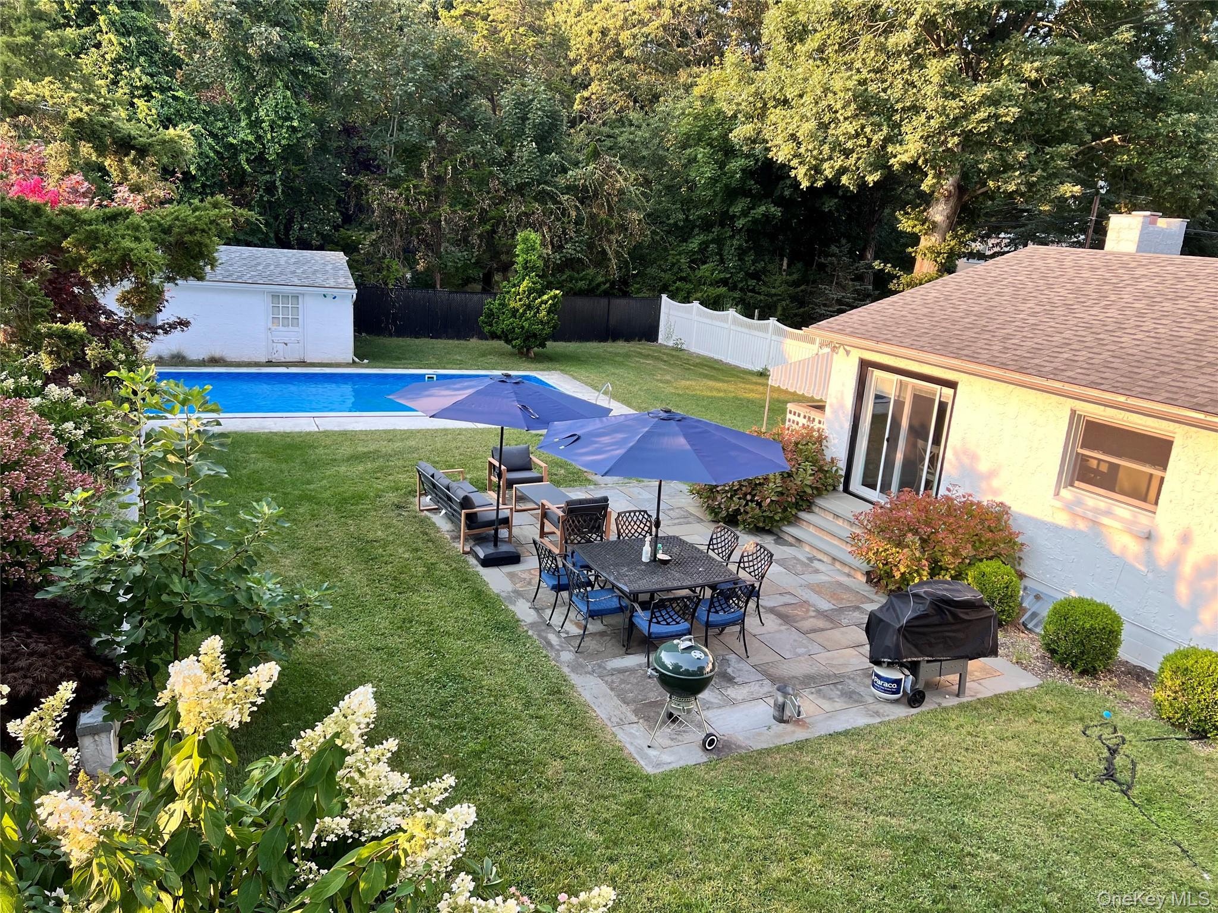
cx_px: 609
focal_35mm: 26
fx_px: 915
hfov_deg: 67.3
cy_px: 456
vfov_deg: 53.1
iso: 50
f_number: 1.5
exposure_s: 1/394
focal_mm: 5.7
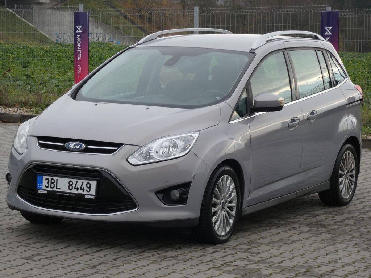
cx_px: 186
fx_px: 1125
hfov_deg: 18.7
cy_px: 139
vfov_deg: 14.1
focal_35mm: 105
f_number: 5.6
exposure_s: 1/125
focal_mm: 18.8
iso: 80
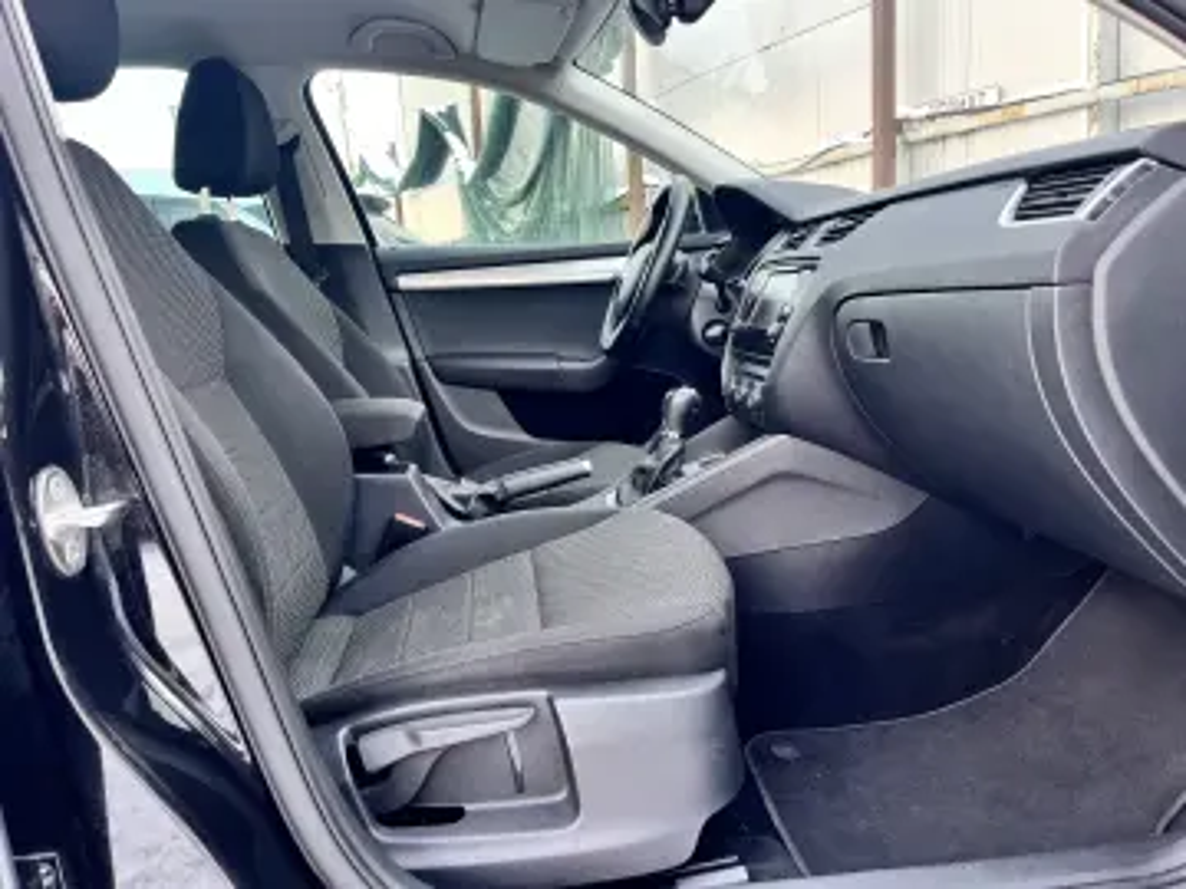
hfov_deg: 67.3
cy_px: 444
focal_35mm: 26
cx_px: 593
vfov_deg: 53.1
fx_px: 891
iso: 64
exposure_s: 1/121
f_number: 1.6
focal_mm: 5.1
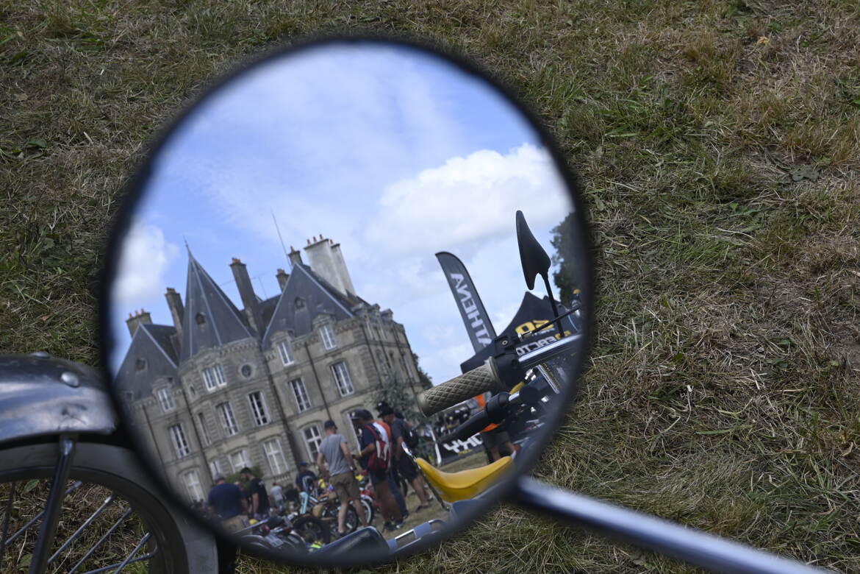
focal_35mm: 51
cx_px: 430
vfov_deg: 26.5
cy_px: 287
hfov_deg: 38.9
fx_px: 1218
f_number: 9
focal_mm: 34
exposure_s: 1/250
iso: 100
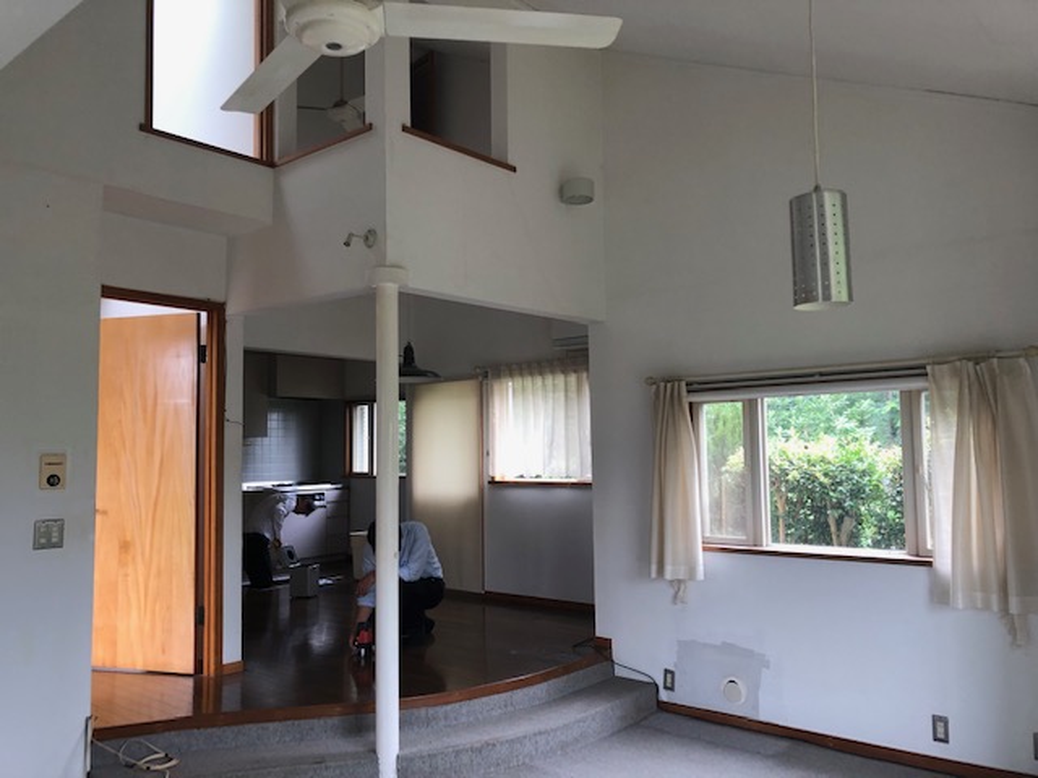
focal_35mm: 28
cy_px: 389
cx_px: 519
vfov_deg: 49.7
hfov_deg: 63.4
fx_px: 840
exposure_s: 1/40
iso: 25
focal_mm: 3.99
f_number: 1.8
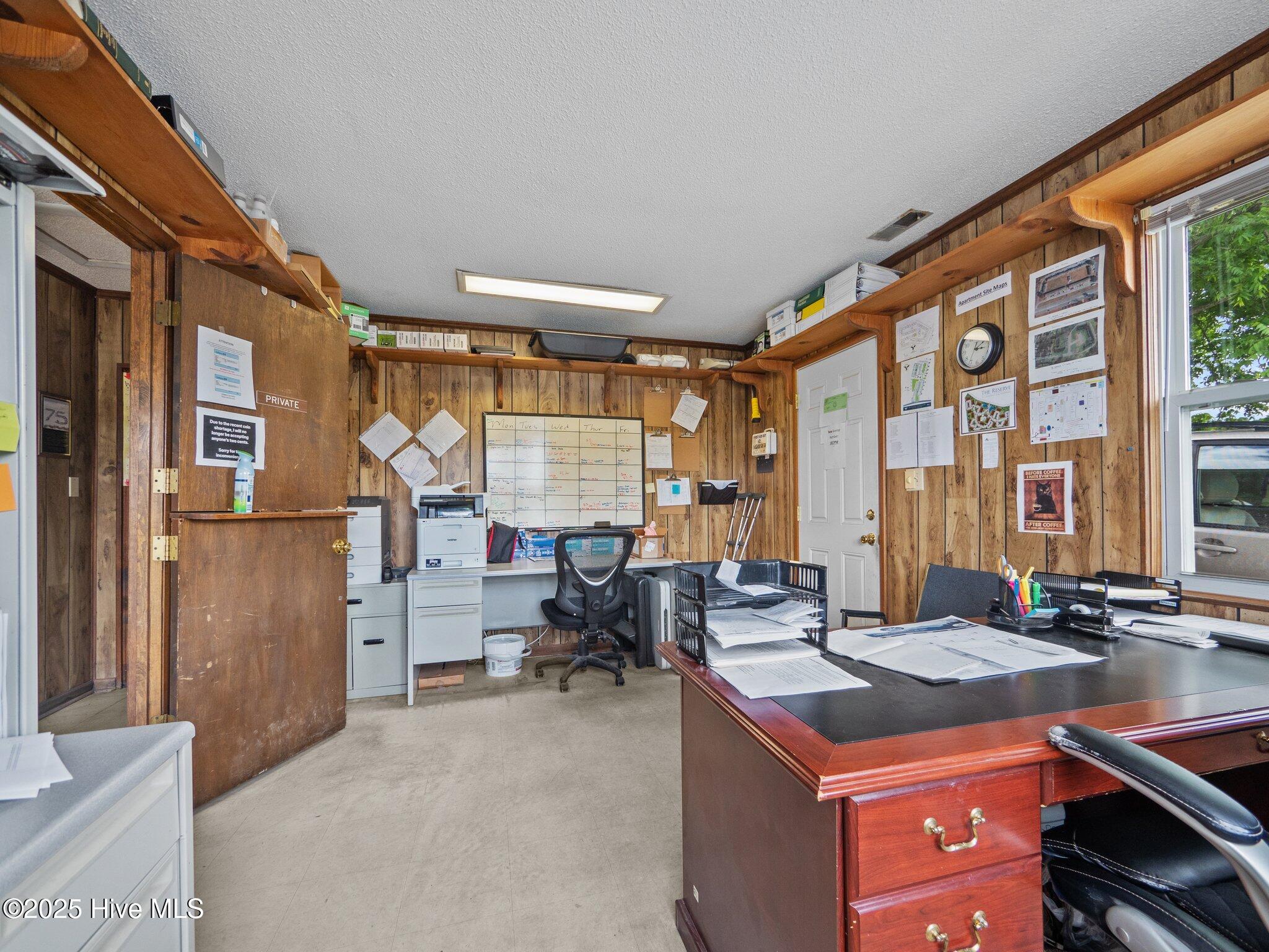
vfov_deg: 85.7
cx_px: 634
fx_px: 513
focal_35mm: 14
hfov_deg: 102.1
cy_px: 476
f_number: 4
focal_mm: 7
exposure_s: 1/25
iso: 400
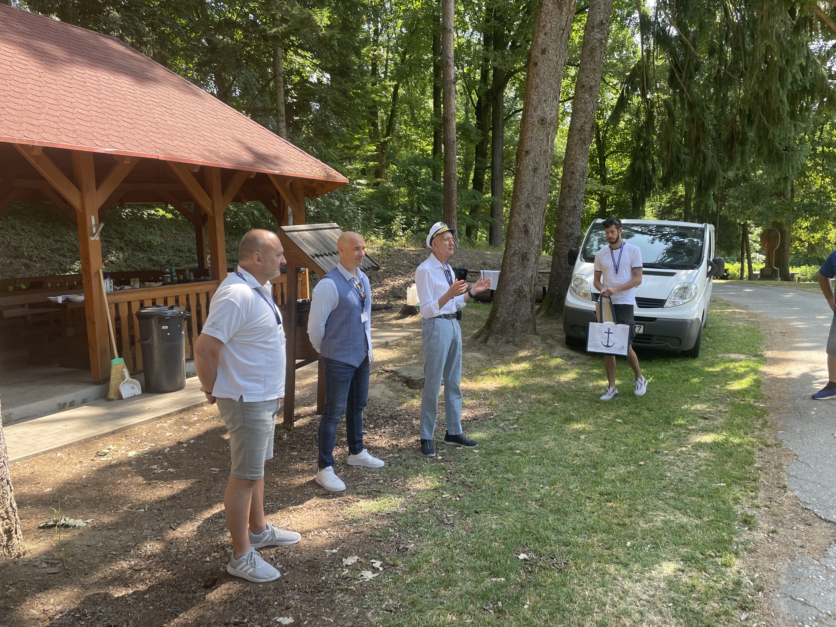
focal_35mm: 26
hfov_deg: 67.3
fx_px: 628
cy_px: 314
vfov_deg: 53.1
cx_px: 418
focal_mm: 4.2
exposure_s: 1/276
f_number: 1.6
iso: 32
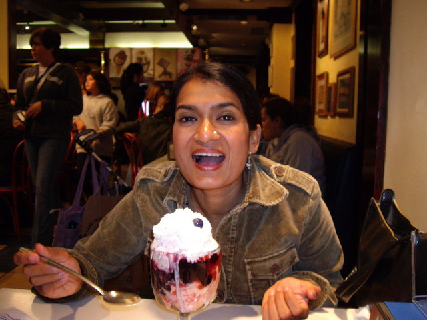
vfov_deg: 37.7
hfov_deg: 49.0
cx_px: 214
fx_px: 469
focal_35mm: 38
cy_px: 160
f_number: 2.7
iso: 200
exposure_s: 1/40
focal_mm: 6.2
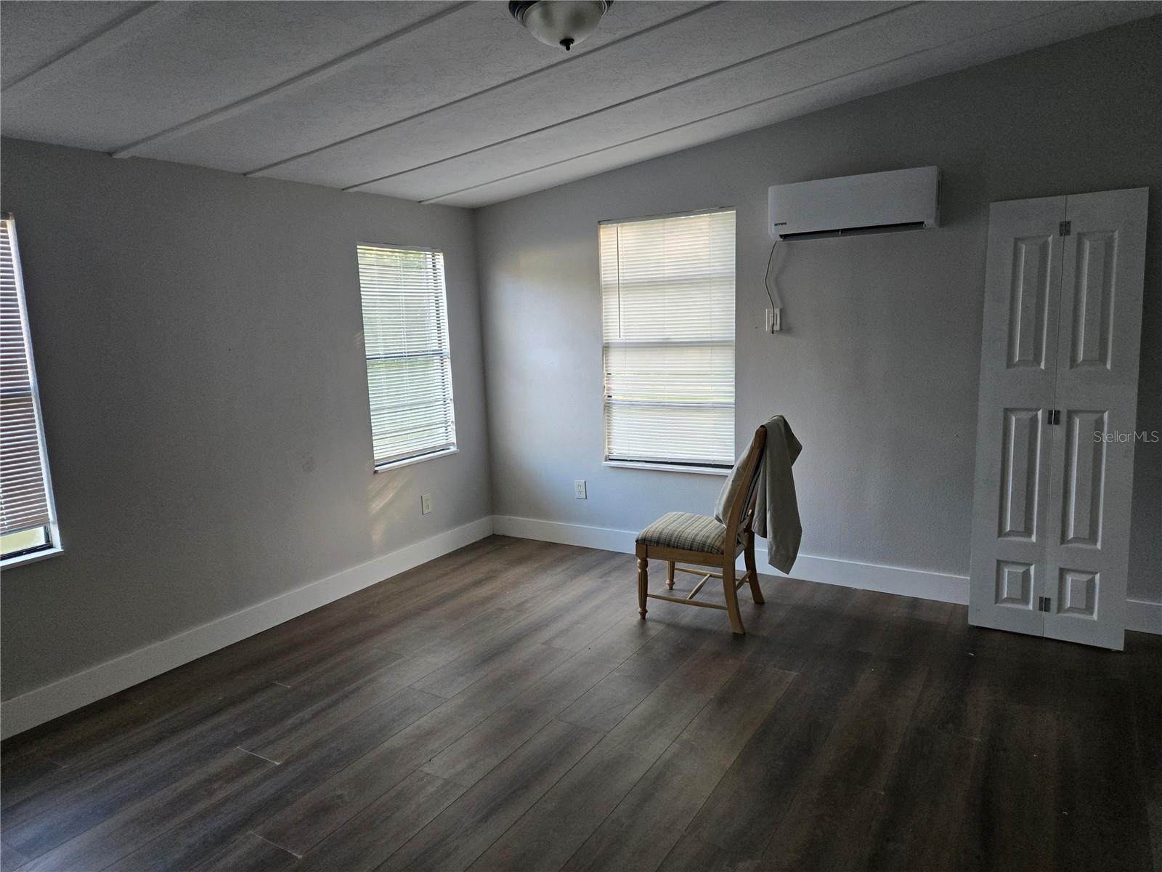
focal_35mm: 23
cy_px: 436
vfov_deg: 58.9
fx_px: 772
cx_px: 581
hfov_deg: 73.9
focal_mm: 5.4
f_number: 1.8
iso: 320
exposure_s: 1/120
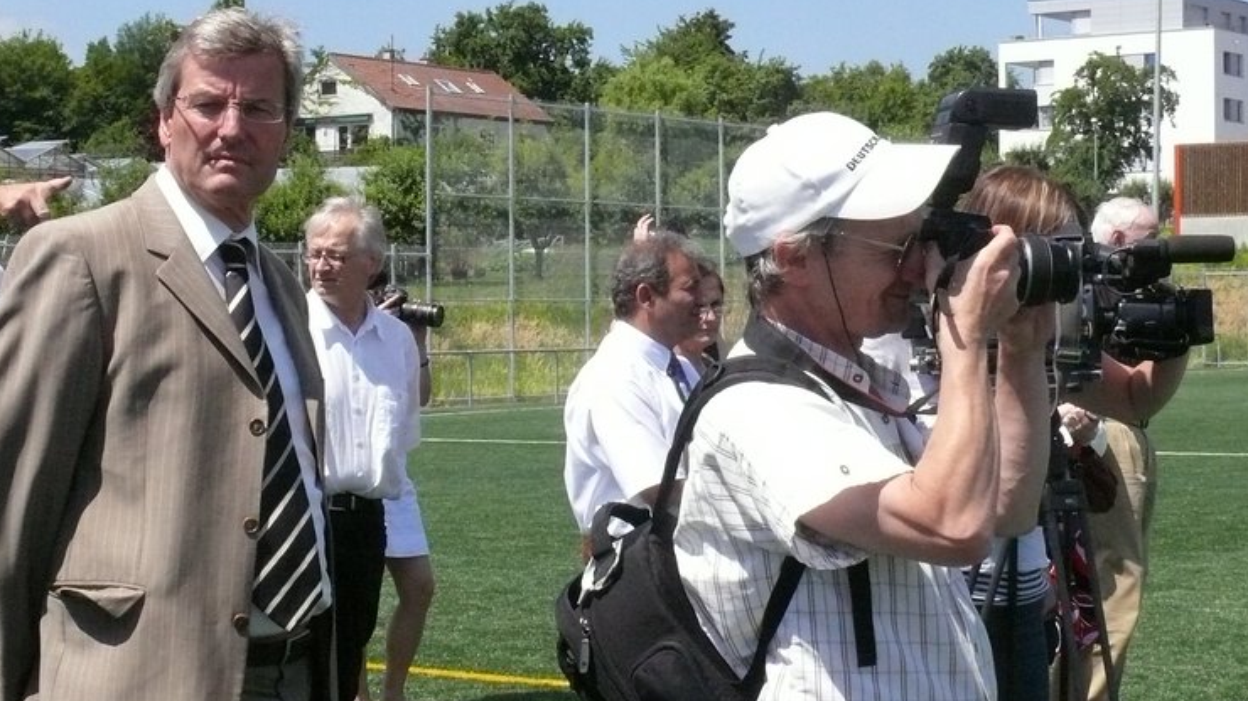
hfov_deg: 27.2
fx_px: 2581
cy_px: 354
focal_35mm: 78
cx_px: 643
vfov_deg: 15.5
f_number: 8
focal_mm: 9.9
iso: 400
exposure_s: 1/800
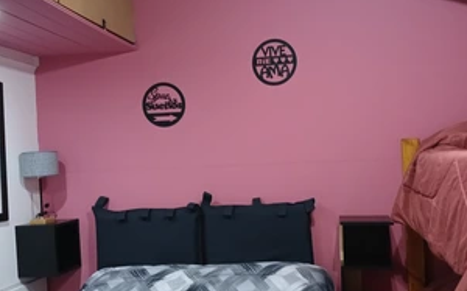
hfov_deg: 47.1
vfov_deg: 30.4
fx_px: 534
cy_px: 179
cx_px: 266
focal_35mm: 42
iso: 400
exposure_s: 1/20
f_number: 1.8
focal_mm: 4
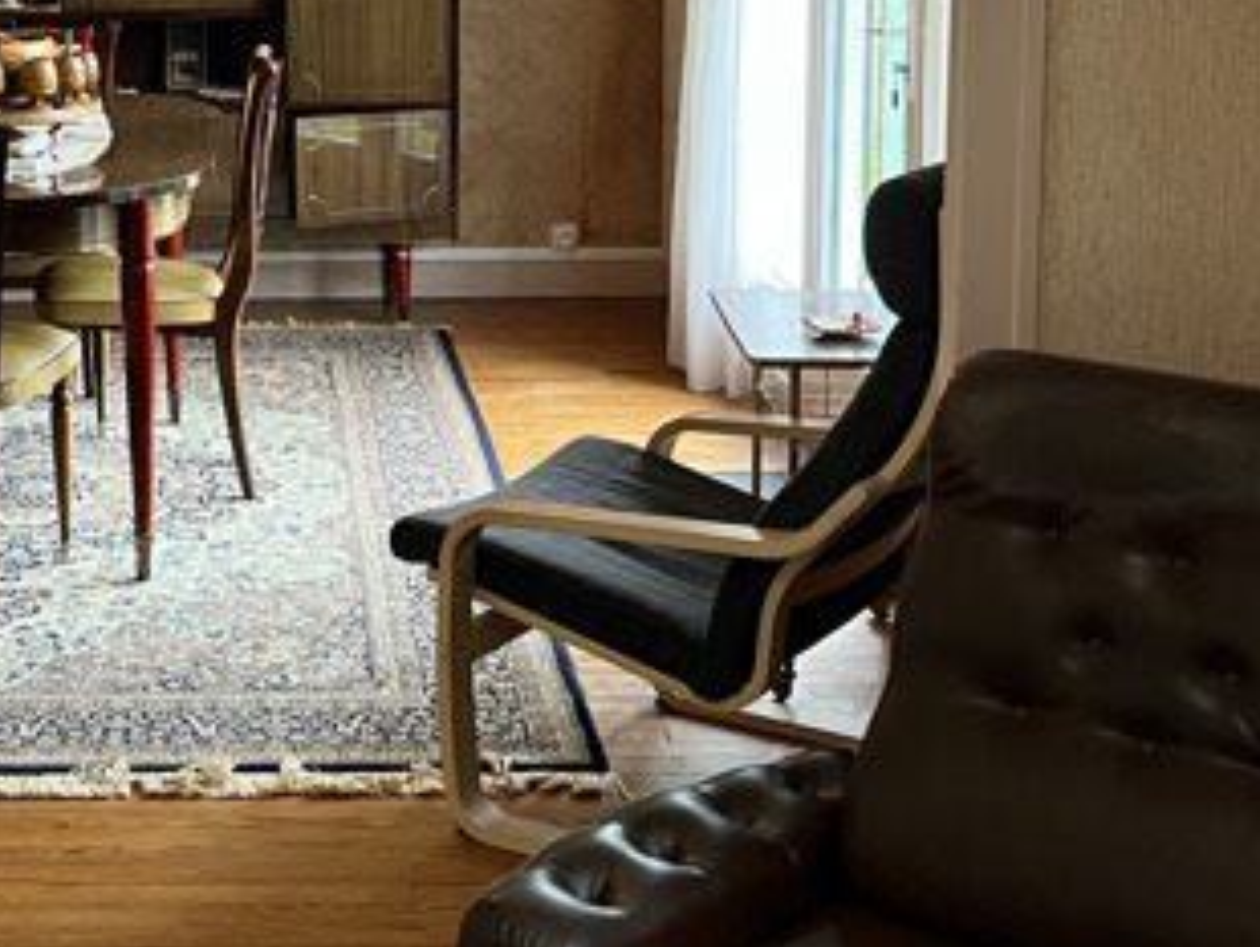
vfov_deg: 21.4
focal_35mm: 67
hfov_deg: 28.3
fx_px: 2441
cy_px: 69
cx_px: 232
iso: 100
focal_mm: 5.1
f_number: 1.6
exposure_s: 1/50
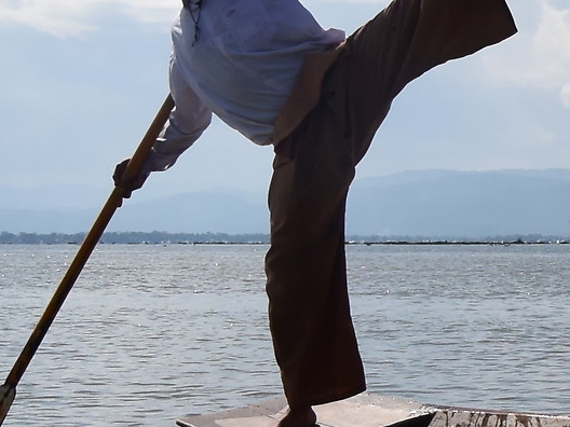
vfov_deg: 12.5
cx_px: 677
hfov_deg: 16.1
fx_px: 1943
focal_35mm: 118
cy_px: 281
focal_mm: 10
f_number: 5
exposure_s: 1/1250
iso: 160
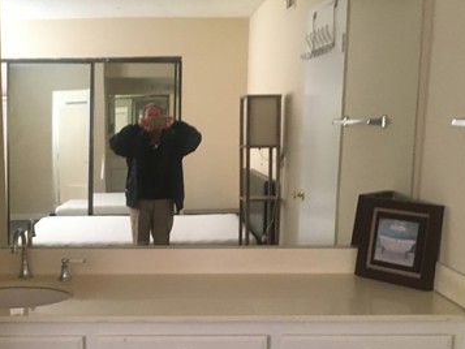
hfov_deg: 36.5
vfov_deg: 27.8
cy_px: 250
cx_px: 165
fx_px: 699
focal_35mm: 52
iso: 200
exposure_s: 1/24
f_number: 2.2
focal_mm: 4.15
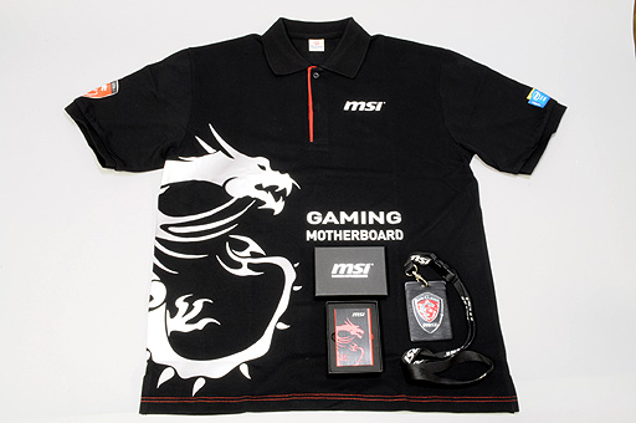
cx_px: 318
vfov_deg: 36.8
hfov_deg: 53.2
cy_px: 212
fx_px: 635
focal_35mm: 36
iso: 200
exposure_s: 6
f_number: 25
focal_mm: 24
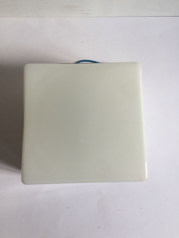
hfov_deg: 48.2
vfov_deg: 61.7
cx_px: 90
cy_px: 119
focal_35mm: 29
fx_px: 200
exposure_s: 1/50
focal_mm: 4.15
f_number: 2.2
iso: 32
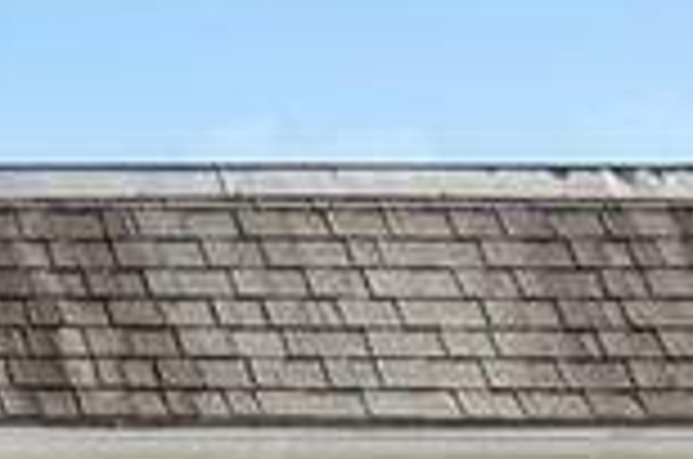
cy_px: 756
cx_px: -1318
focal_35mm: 136
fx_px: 2619
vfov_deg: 9.6
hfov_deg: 10.8
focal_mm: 20.5
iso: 400
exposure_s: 1/1250
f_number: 8
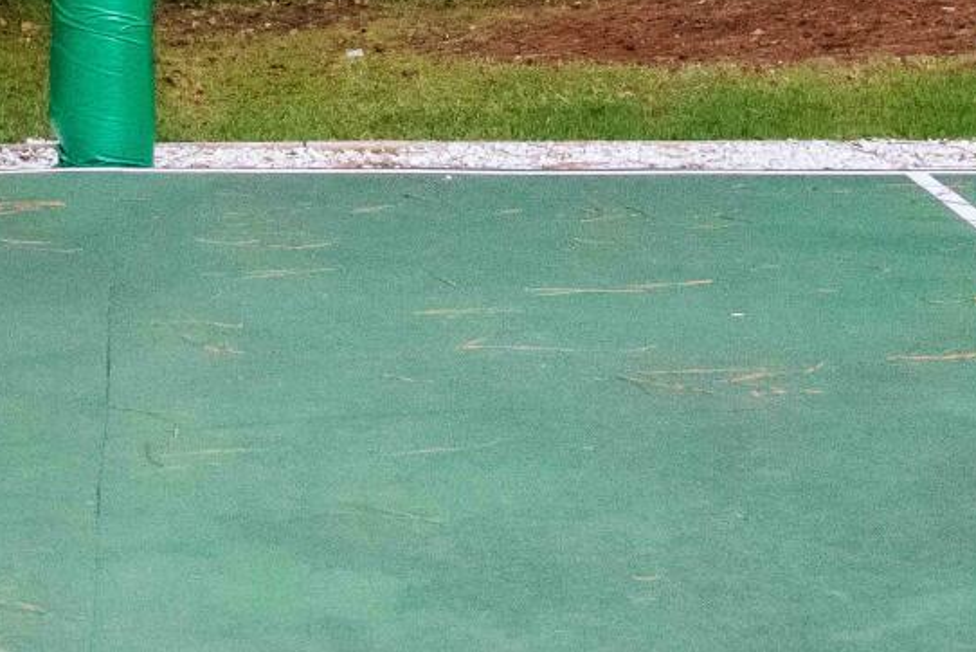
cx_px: 72
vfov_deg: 7.4
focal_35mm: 177
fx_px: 4801
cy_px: -715
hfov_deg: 11.5
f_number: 3.5
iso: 3200
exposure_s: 1/160
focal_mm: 32
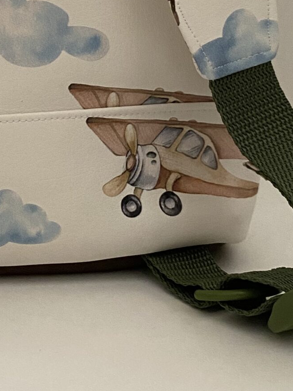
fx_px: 858
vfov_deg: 25.1
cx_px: -9
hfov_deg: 18.8
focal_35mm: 76
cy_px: 66
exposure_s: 1/60
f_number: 1.8
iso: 500
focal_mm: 4.25
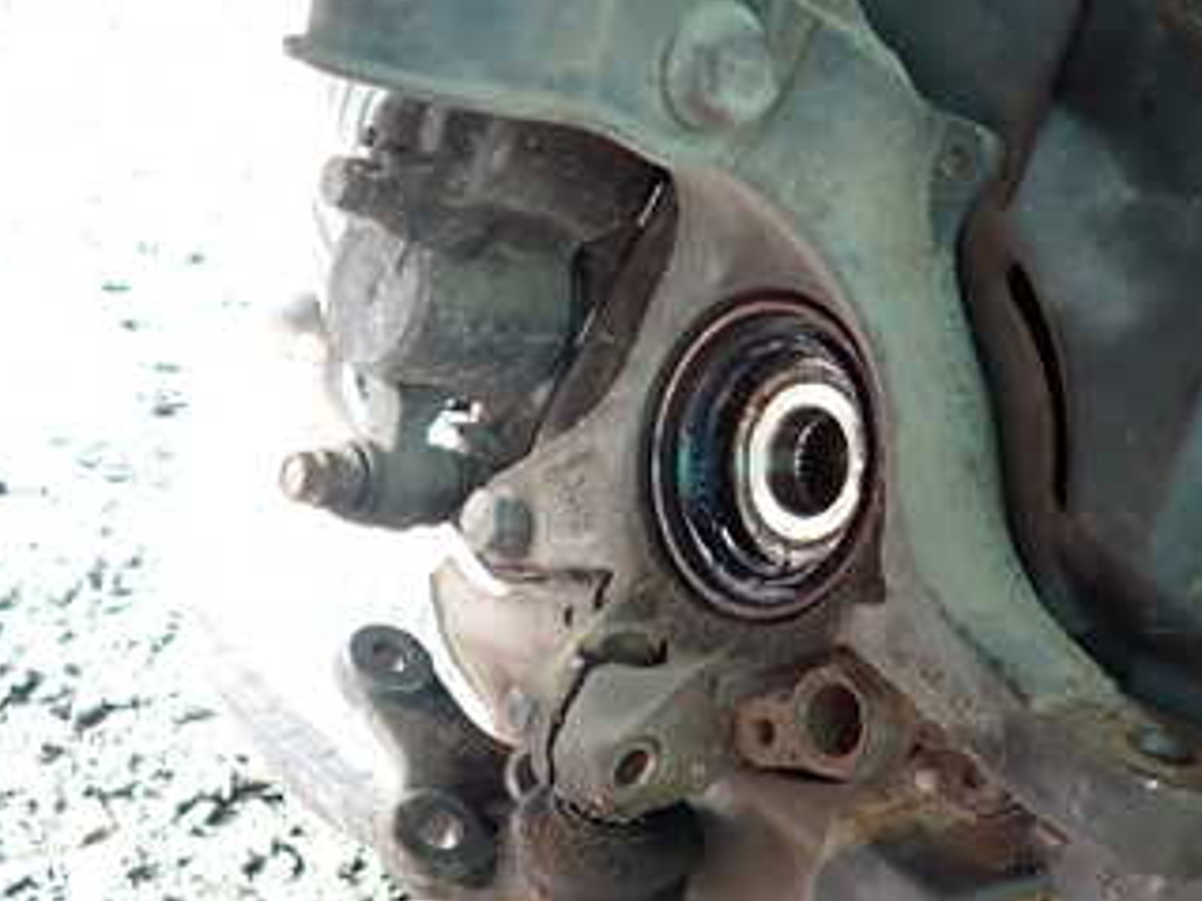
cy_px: 336
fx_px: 1631
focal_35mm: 47
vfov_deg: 30.7
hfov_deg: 40.1
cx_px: 780
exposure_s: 1/50
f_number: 2
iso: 200
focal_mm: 4.5
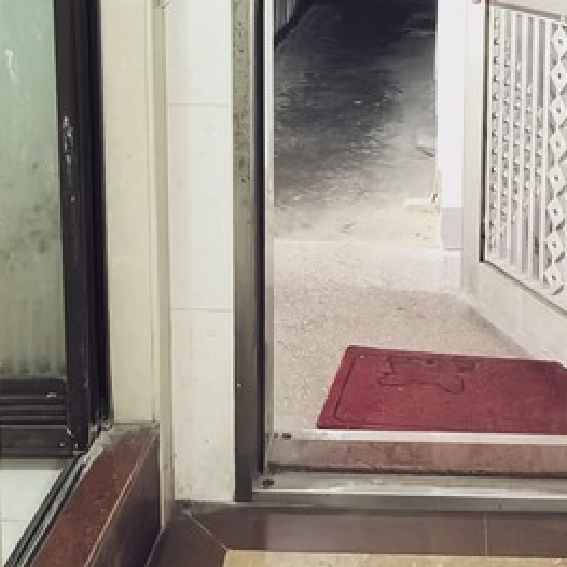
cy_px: 0
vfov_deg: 28.7
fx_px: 1038
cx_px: 405
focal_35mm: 56
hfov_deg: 30.2
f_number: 2.2
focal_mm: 1.95
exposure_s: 1/25
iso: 1250
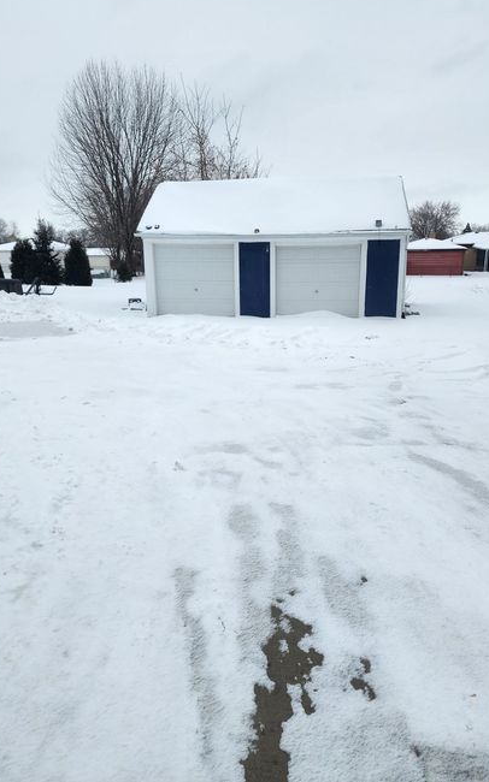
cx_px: 264
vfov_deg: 72.5
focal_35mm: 25
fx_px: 533
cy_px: 383
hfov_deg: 49.2
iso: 12
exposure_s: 1/955
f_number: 1.8
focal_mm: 6.4
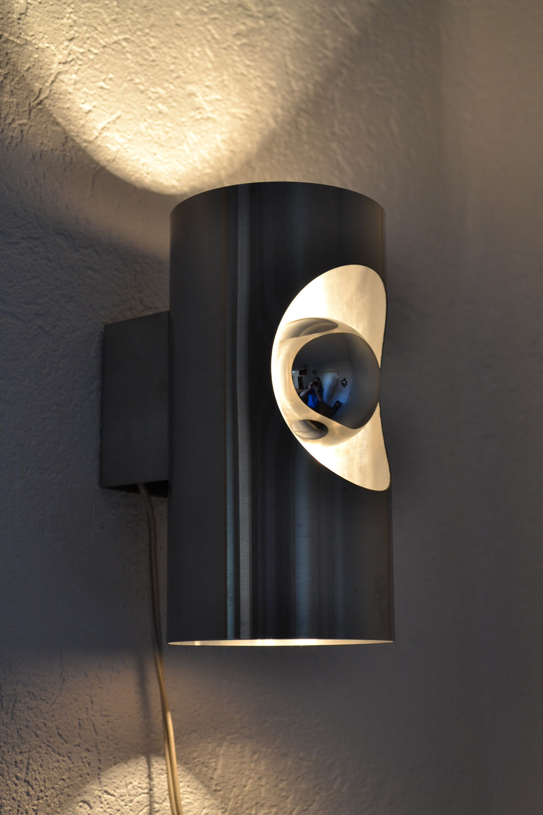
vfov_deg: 33.4
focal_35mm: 60
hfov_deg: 22.6
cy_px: 408
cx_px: 272
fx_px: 1357
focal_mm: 40
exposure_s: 1/50
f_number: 5.3
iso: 400
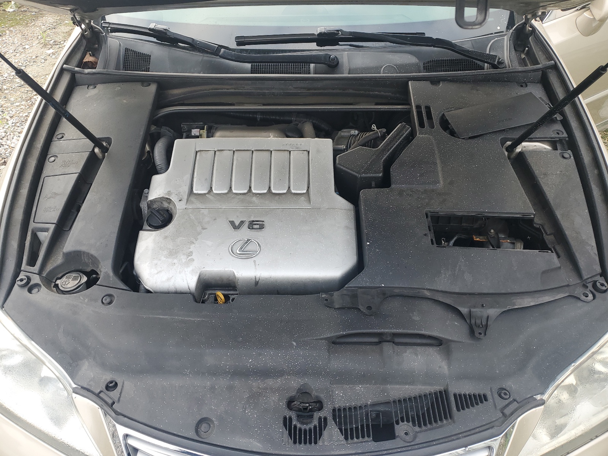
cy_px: 228
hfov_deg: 67.3
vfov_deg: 53.1
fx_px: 457
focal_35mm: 26
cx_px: 304
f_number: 1.5
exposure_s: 1/345
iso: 50
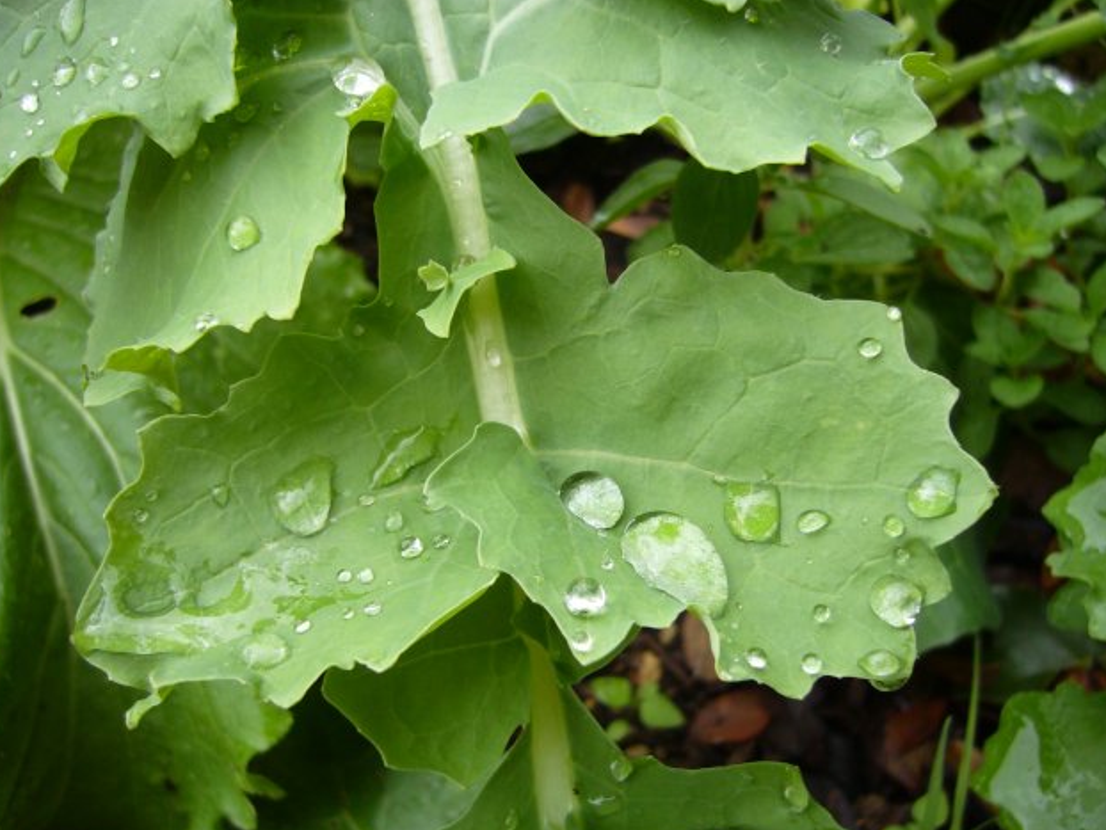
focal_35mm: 36
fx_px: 1151
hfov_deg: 51.3
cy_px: 421
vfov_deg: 39.7
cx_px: 544
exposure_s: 1/80
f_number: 2.8
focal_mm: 5.8
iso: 100
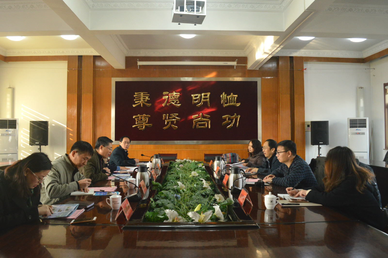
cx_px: 194
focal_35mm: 27
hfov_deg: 67.4
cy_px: 129
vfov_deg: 47.8
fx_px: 291
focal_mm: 18
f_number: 5.6
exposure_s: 1/125
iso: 1600
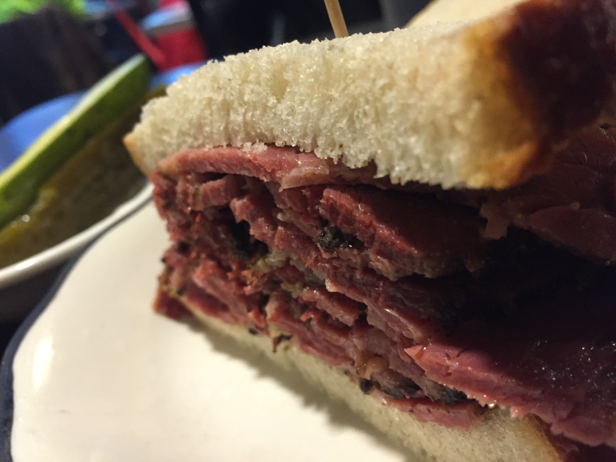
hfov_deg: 61.7
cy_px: 231
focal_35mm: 29
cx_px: 308
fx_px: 516
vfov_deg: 48.2
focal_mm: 4.15
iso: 250
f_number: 2.2
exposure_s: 1/30
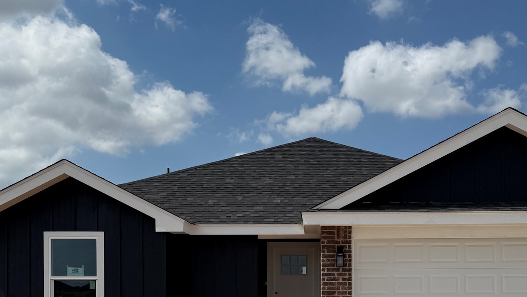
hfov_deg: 46.2
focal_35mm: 44
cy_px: 291
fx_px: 615
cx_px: 305
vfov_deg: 25.9
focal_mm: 6.76
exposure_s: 1/9091
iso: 80
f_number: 1.78
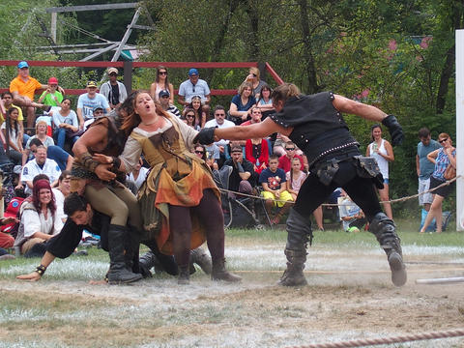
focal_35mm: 92
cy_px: 174
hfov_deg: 21.3
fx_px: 1233
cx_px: 232
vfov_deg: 16.1
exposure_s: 1/640
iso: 100
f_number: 2.8
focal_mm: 19.6
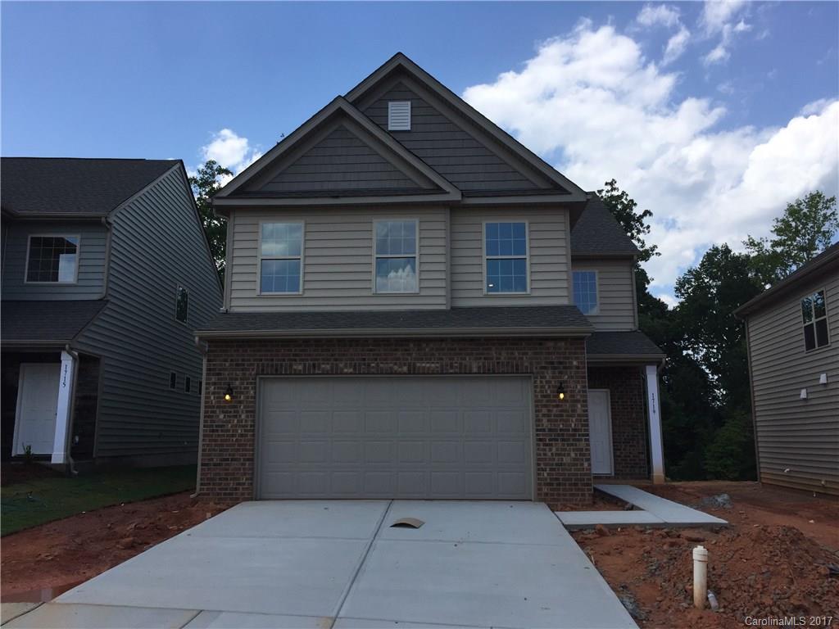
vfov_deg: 48.2
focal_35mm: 29
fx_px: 703
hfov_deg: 61.7
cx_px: 420
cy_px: 314
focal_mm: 4.15
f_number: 2.2
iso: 32
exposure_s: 1/2198
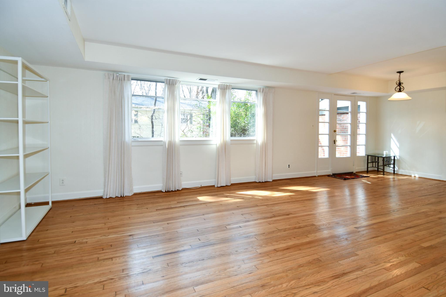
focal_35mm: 18
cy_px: 148
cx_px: 223
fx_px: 223
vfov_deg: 67.4
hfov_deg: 90.0
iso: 200
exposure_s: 1/80
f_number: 4.5
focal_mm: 12
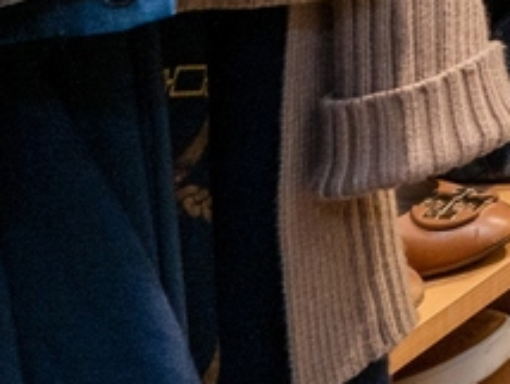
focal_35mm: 102
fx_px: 1504
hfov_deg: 9.5
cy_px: -675
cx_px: 1796
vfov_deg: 11.0
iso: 400
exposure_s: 1/2.5
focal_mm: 14
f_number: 8
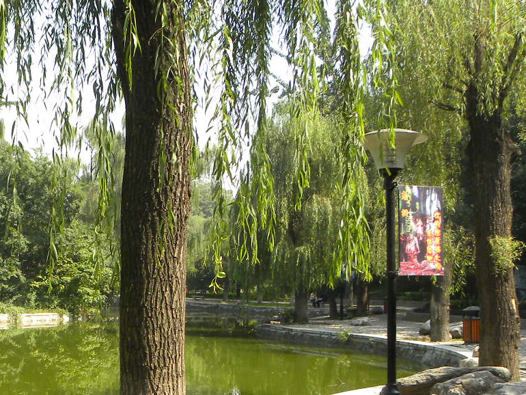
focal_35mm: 54
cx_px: -3
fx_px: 821
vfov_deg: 26.7
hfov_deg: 32.6
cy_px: 288
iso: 64
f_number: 4.5
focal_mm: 4.6
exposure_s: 1/157
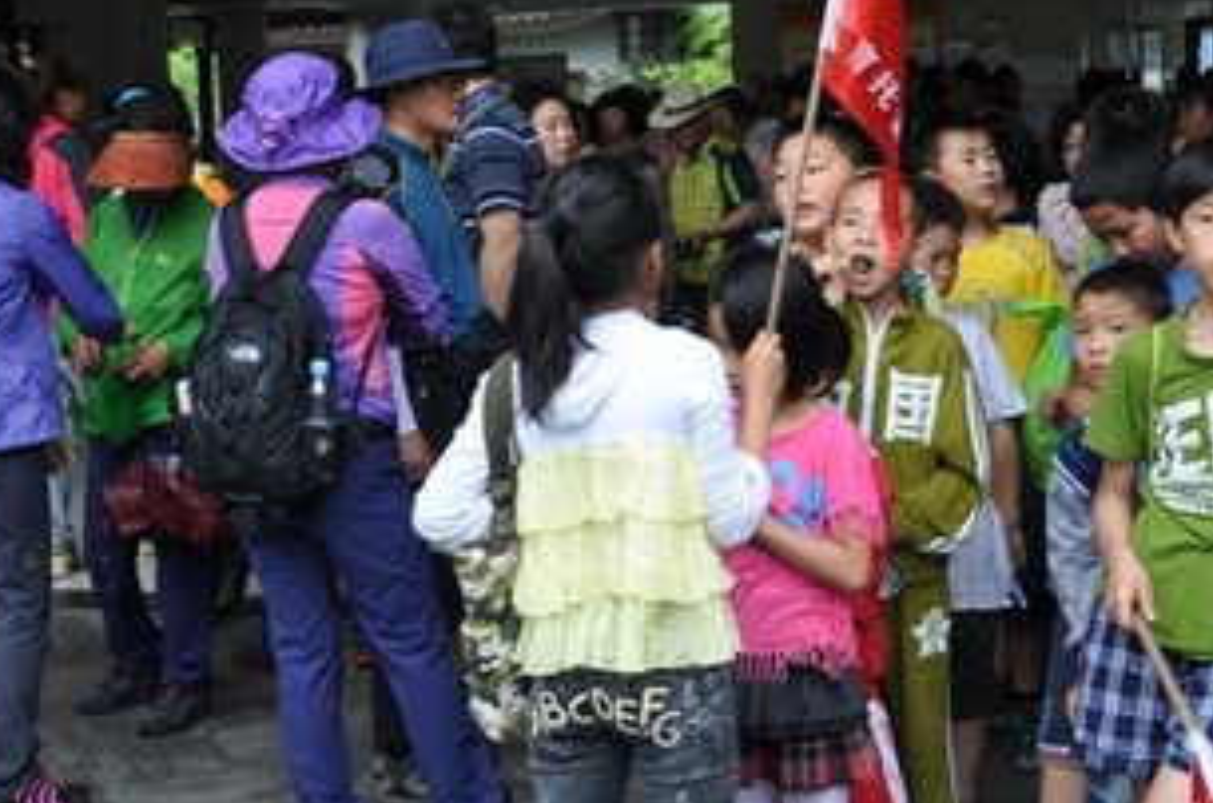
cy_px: 231
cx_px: 684
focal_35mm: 64
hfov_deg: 31.4
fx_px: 2152
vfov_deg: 21.0
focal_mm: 26
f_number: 4
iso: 200
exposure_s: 1/60
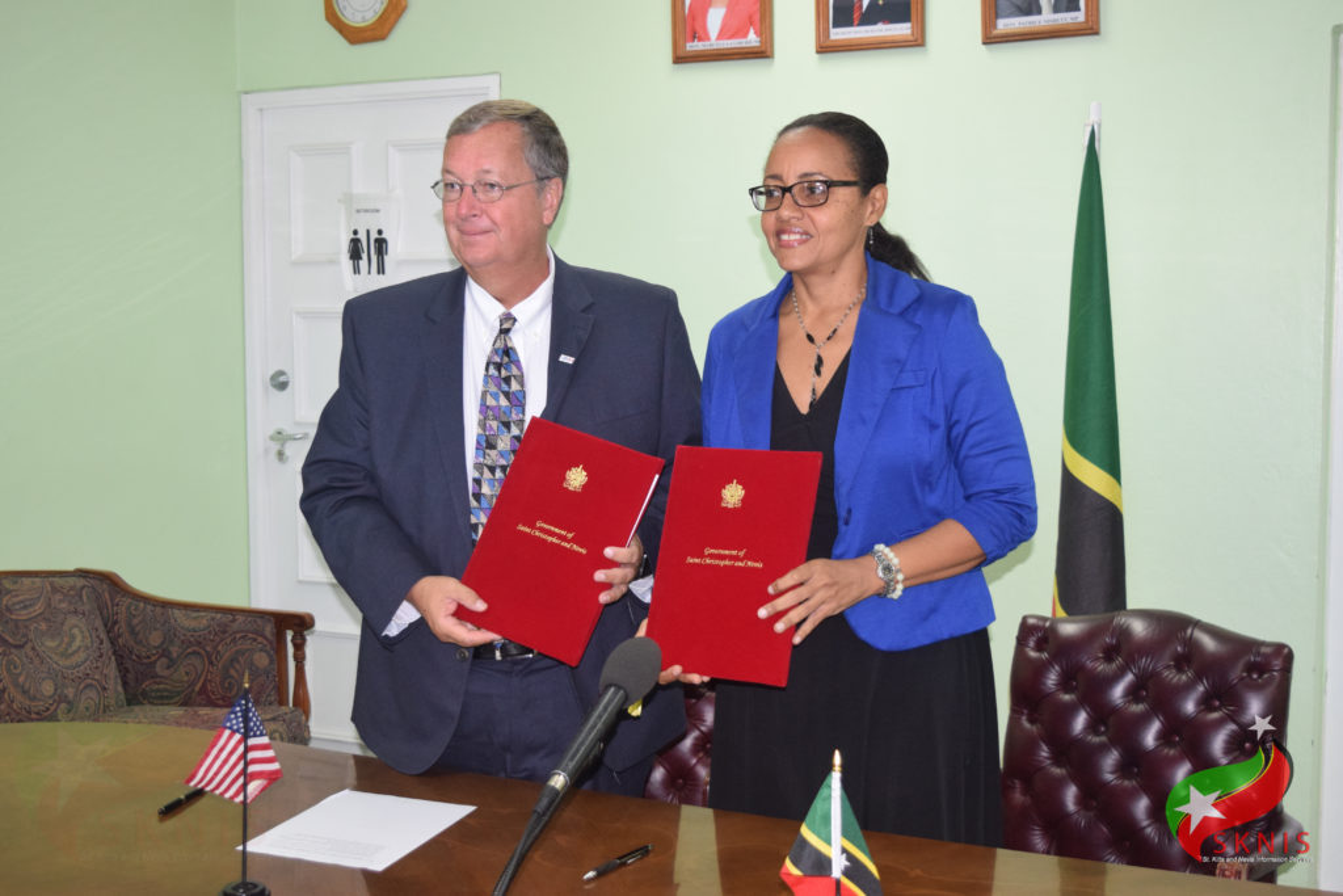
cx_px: 672
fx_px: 1735
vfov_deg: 29.0
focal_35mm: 46
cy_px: 448
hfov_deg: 42.3
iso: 1600
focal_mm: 31
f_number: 5.6
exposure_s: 1/160
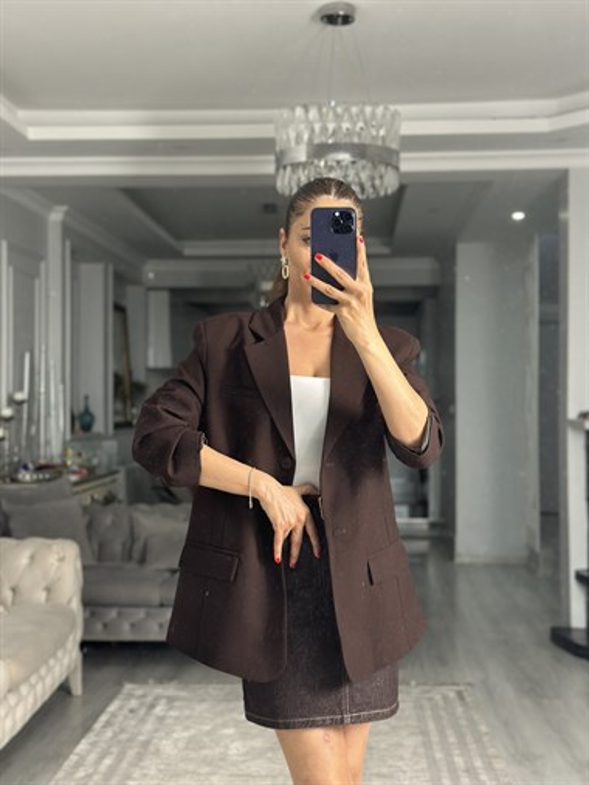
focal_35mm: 48
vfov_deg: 39.6
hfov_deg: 30.3
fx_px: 1088
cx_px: 294
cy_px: 392
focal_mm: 6.86
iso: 160
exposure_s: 1/50
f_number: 1.78
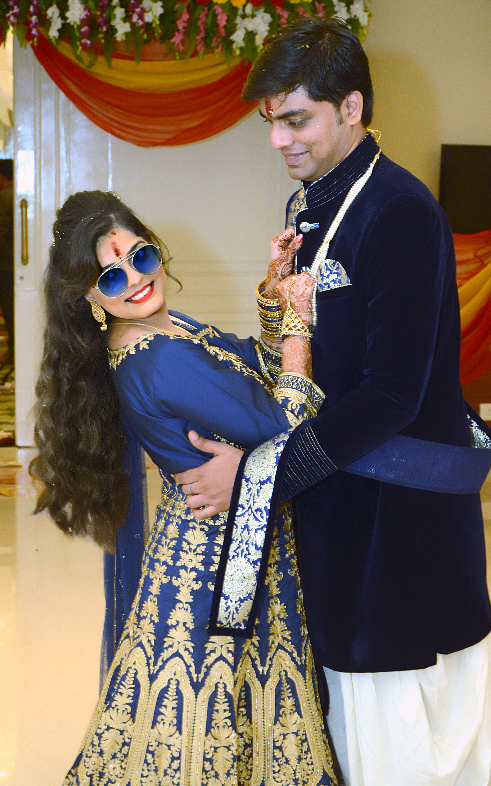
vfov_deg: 25.8
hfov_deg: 16.3
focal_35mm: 80
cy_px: 393
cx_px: 236
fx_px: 1713
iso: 1000
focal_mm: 52
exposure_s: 1/100
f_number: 5.6
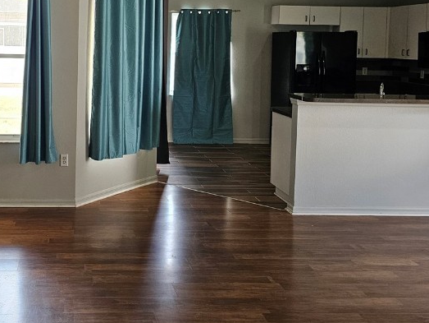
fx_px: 558
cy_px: 69
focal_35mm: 45
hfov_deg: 40.6
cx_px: 95
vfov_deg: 31.5
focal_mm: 6.3
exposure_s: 1/170
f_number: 1.7
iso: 320
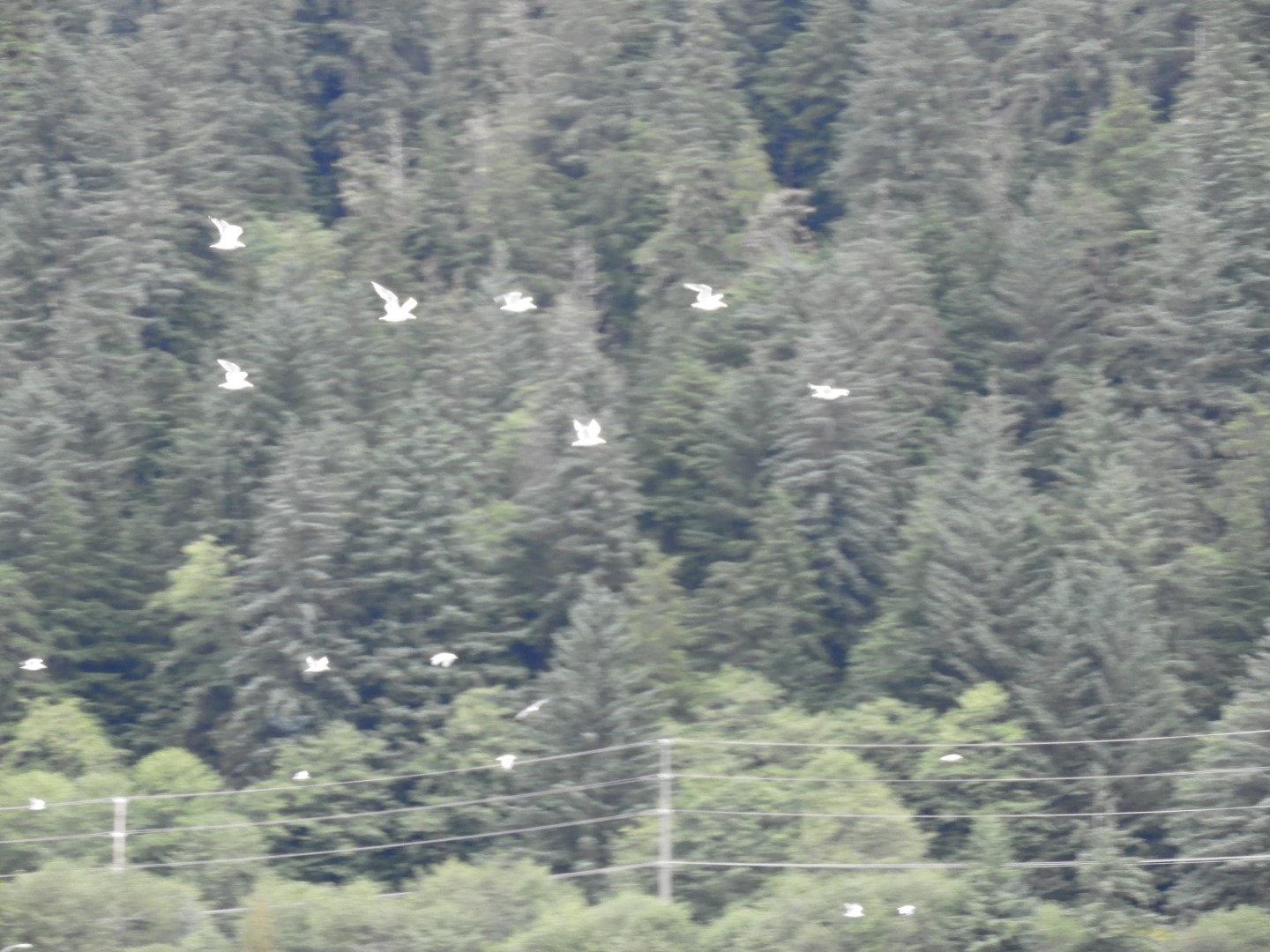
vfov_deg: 5.0
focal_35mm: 300
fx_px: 11006
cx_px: 635
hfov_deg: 6.6
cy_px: 476
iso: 400
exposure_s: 1/125
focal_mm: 53.7
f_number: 5.5
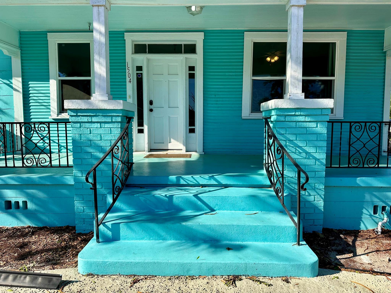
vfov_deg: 56.8
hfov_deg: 71.6
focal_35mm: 24
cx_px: 196
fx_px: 271
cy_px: 146
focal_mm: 6.86
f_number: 1.78
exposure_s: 1/3058
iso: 80
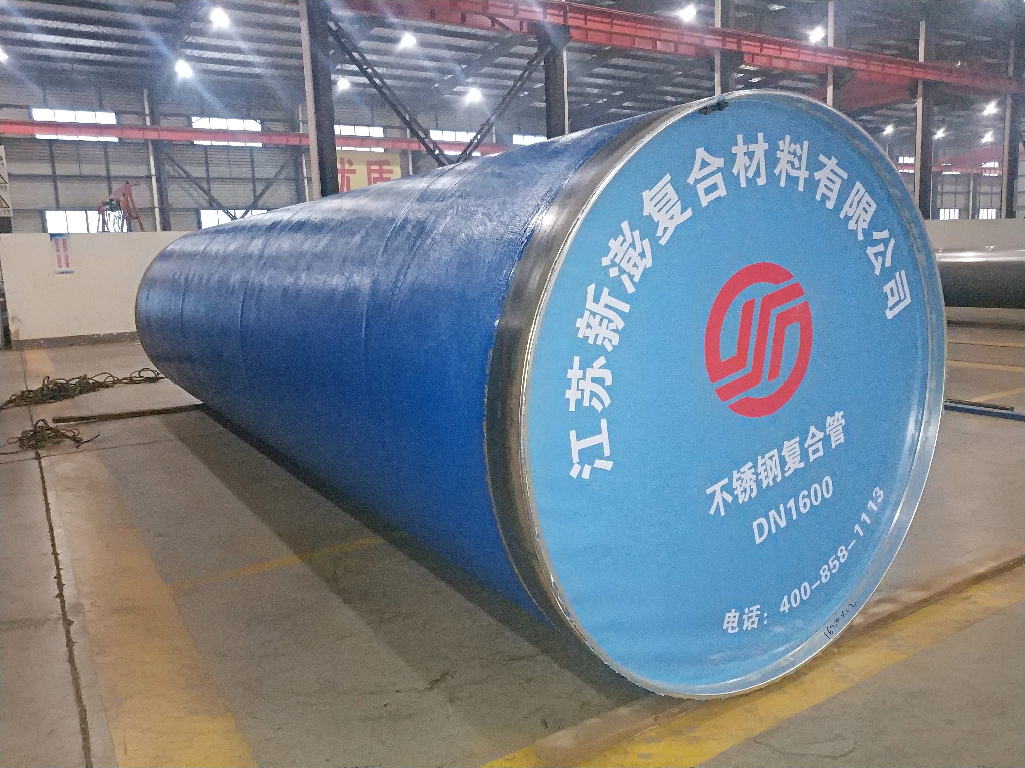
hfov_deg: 56.8
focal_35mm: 32
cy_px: 384
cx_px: 512
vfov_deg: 44.2
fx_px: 948
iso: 1093
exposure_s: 1/12
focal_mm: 4.5
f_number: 2
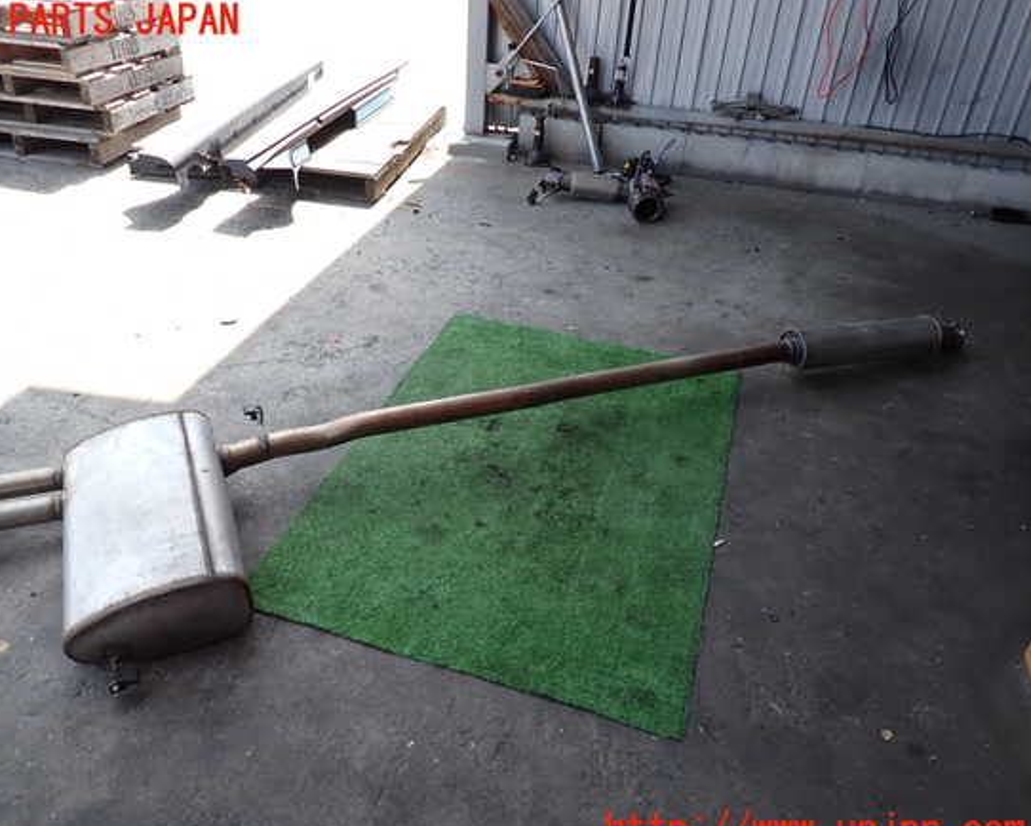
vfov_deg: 53.2
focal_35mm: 27
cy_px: 426
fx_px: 824
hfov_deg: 63.9
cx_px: 464
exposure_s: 1/400
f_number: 2
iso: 100
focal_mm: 4.5
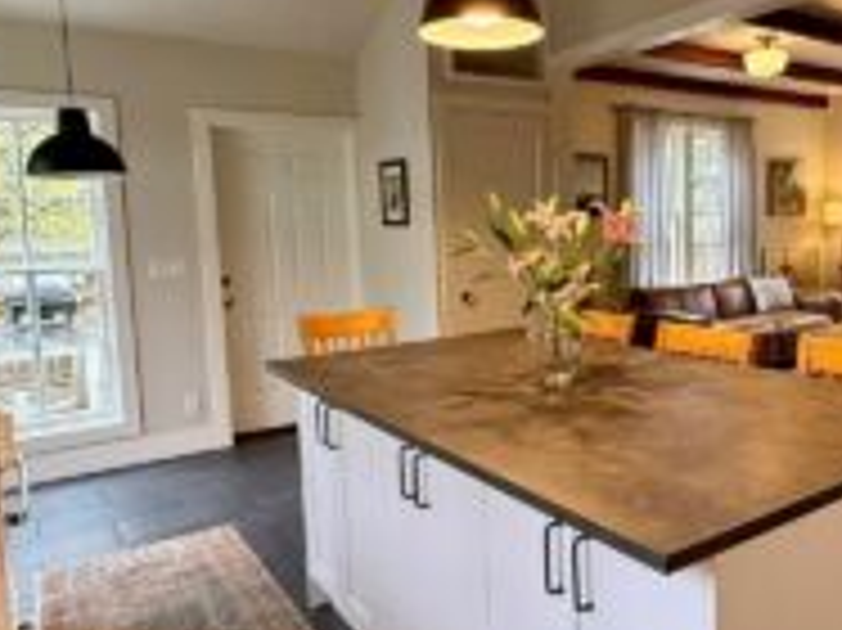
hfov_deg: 58.9
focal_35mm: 30
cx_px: 545
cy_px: 292
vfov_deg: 46.7
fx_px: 729
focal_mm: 2.22
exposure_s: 1/120
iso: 250
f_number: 2.2
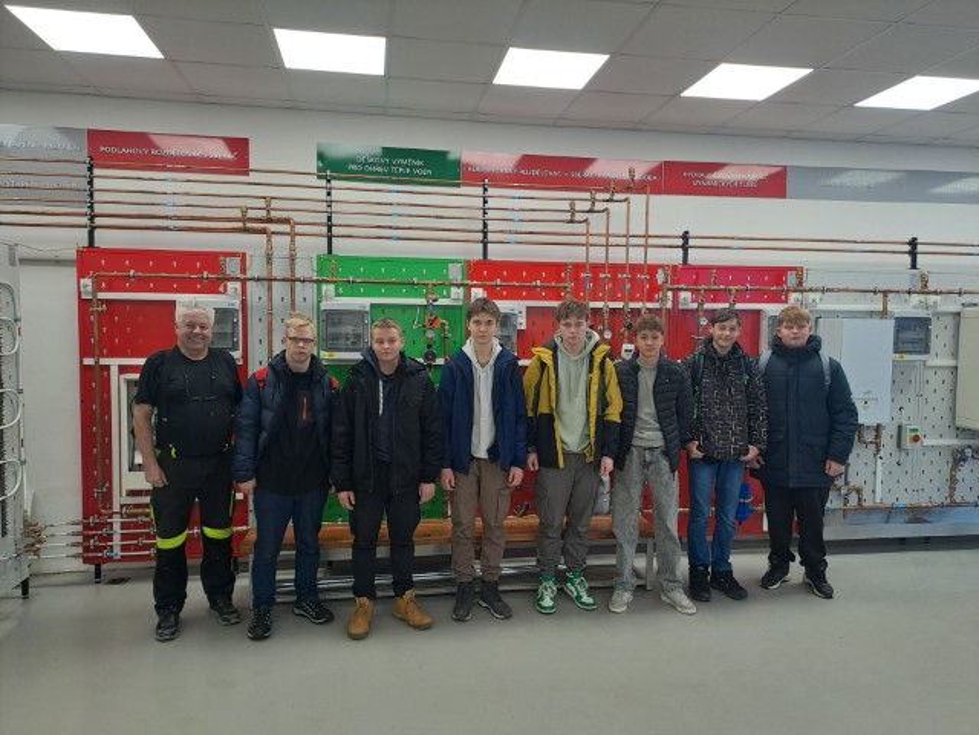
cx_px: 490
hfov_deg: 69.4
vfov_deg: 54.9
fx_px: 707
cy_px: 368
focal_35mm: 25
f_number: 1.8
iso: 40
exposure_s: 1/50
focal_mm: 4.65
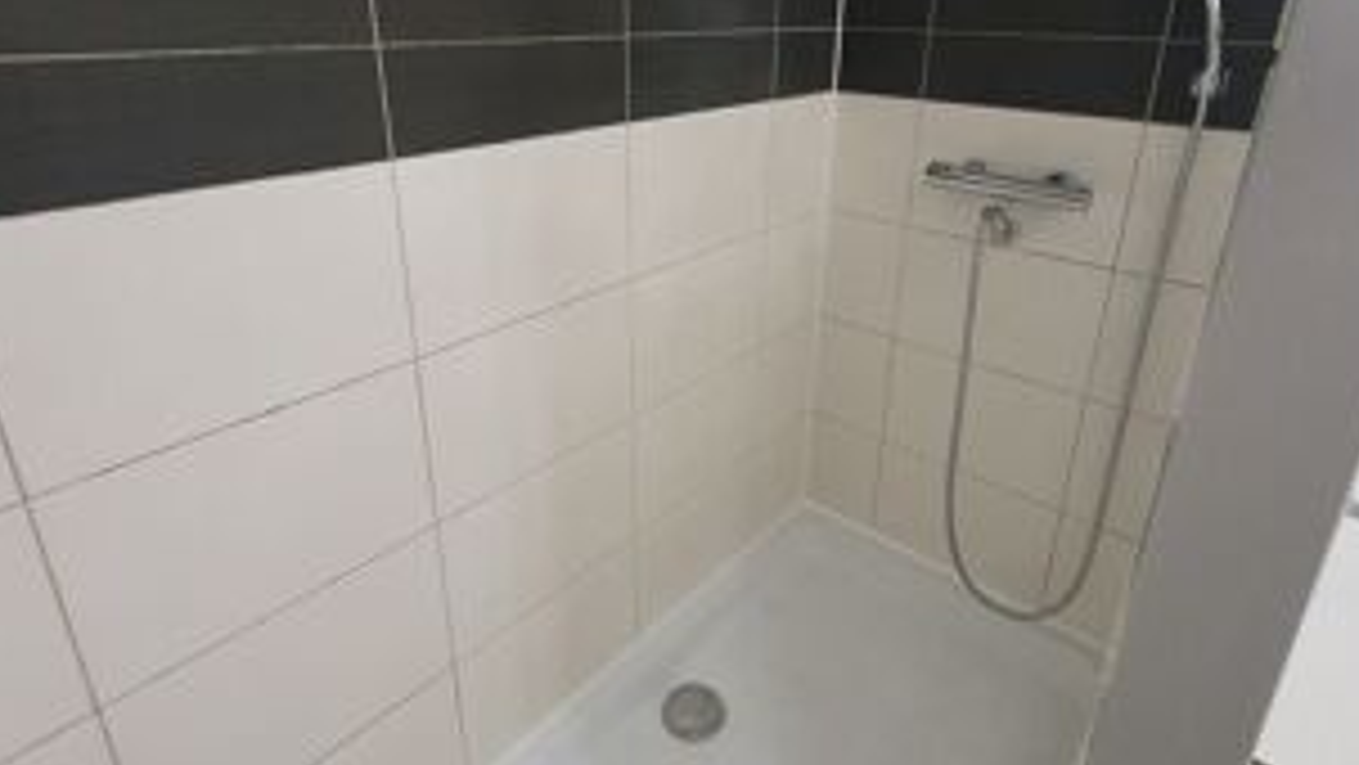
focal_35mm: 20
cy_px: 290
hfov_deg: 86.6
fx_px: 721
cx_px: 698
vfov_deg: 55.3
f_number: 2.2
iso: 160
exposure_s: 1/50
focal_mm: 1.8
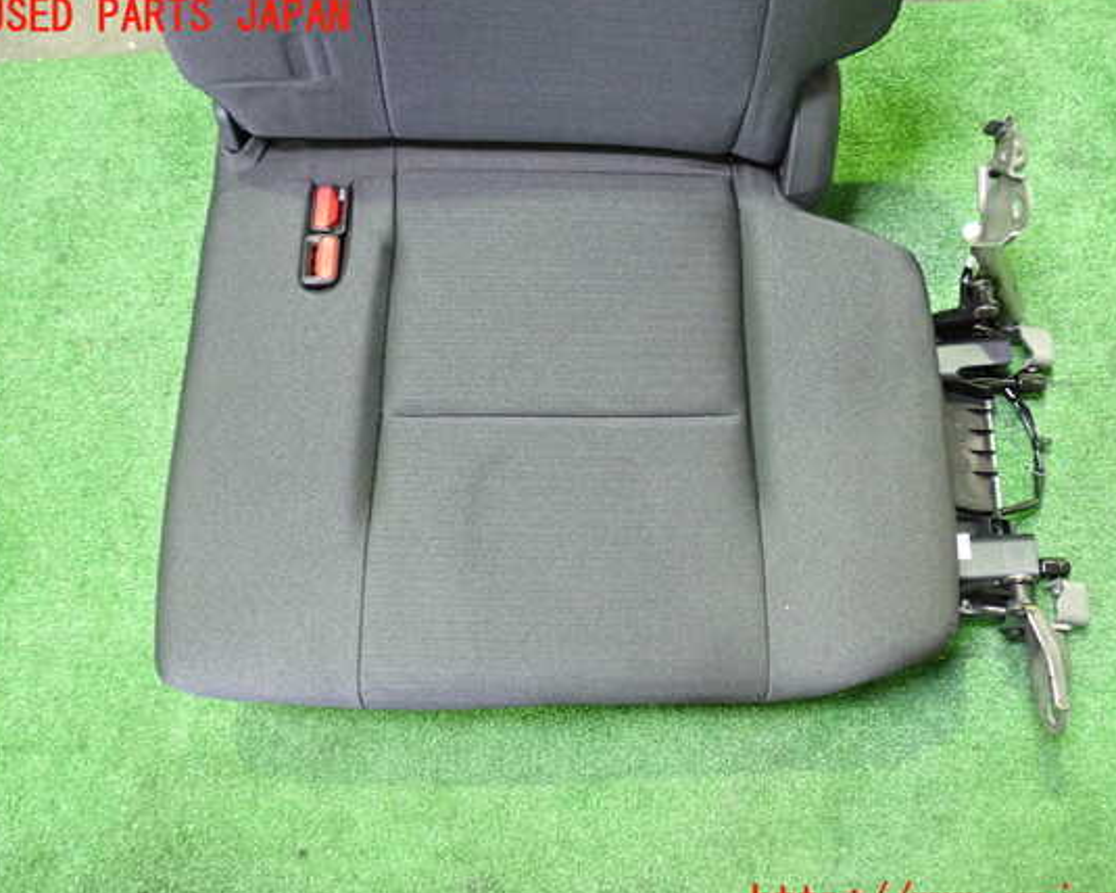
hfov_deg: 51.5
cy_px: 461
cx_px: 597
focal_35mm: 35
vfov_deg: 42.2
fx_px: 1156
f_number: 2.4
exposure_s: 1/20
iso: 800
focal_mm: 5.79
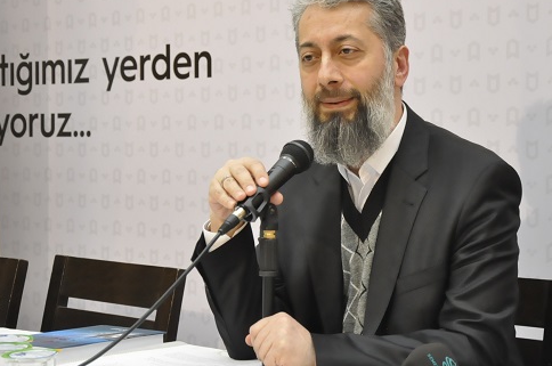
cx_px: 300
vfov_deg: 16.6
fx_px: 1255
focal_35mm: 82
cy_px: 168
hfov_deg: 24.8
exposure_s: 1/125
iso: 3200
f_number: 5.6
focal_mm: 42
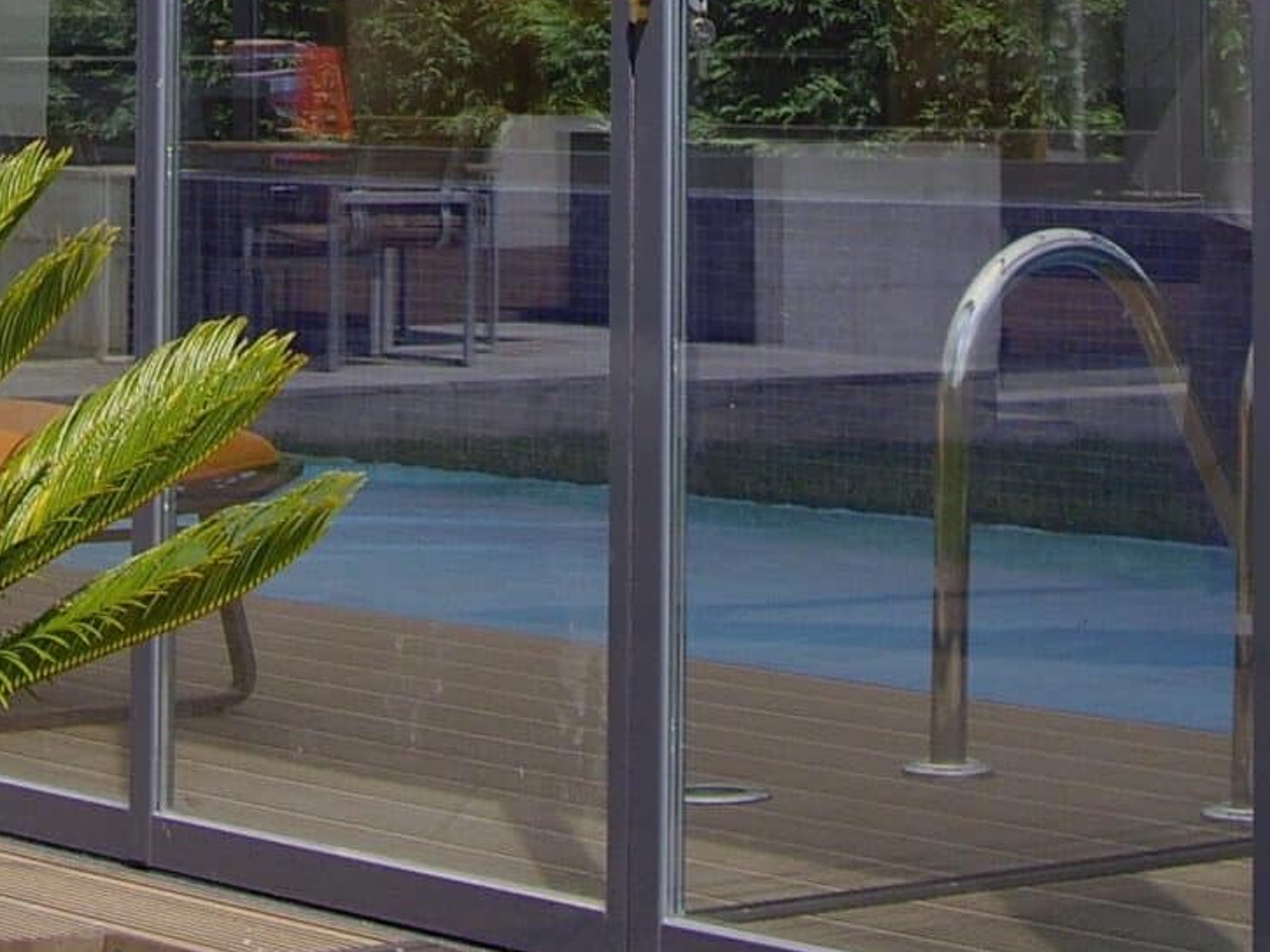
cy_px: -652
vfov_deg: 10.7
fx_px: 4807
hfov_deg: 15.0
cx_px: 307
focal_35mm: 131
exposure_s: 1/125
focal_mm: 7.9
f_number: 8
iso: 64
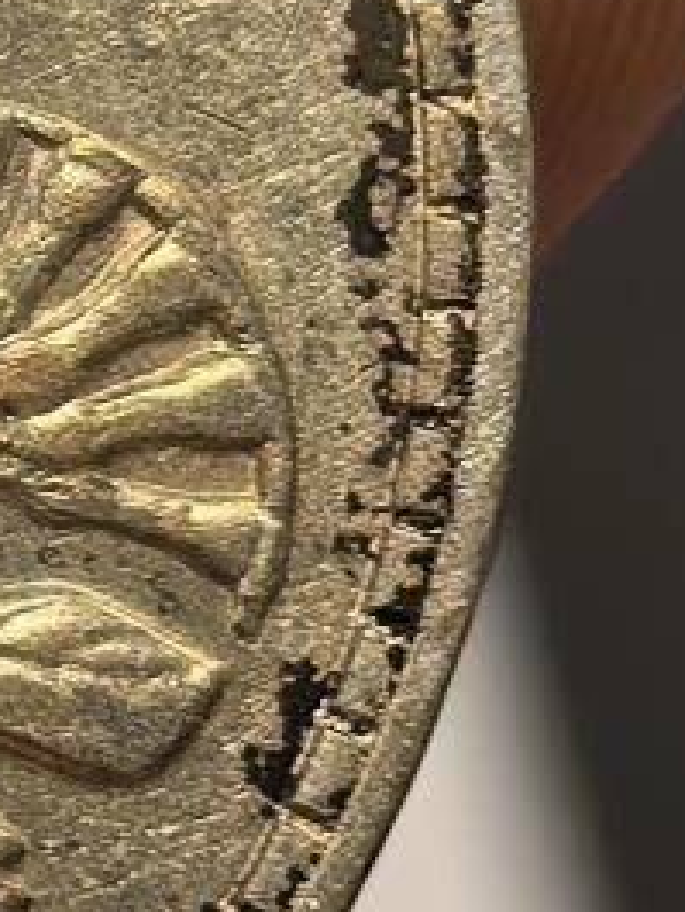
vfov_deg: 5.4
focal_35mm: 367
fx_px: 9675
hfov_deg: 4.0
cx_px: -1015
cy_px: 293
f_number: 2
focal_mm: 6.98
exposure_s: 1/100
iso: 200
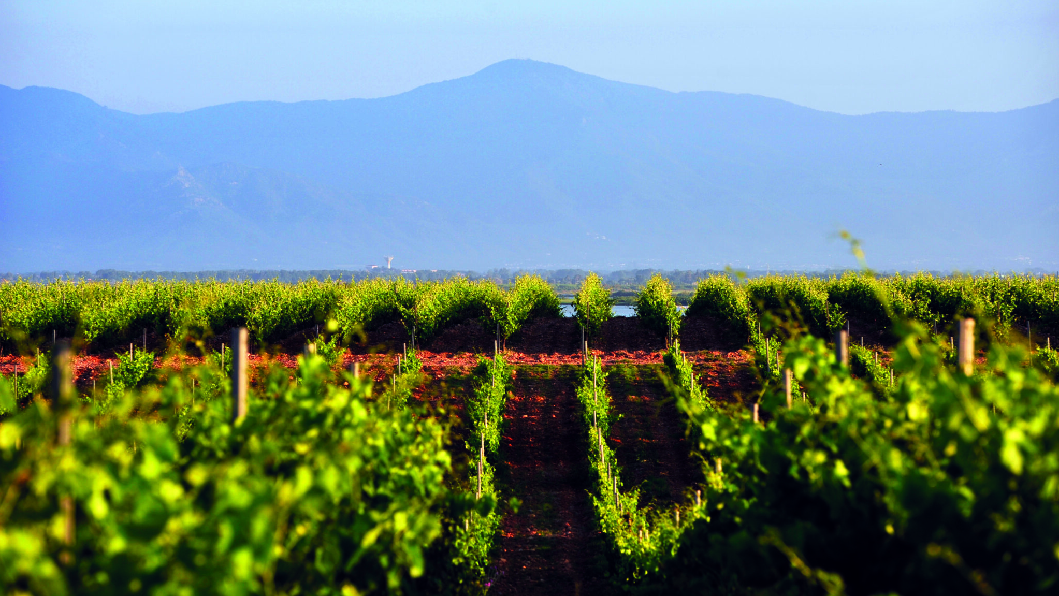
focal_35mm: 152
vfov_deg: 8.0
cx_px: 529
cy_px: 280
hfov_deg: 14.1
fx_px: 4269
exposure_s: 1/500
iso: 200
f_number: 7.1
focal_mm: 145
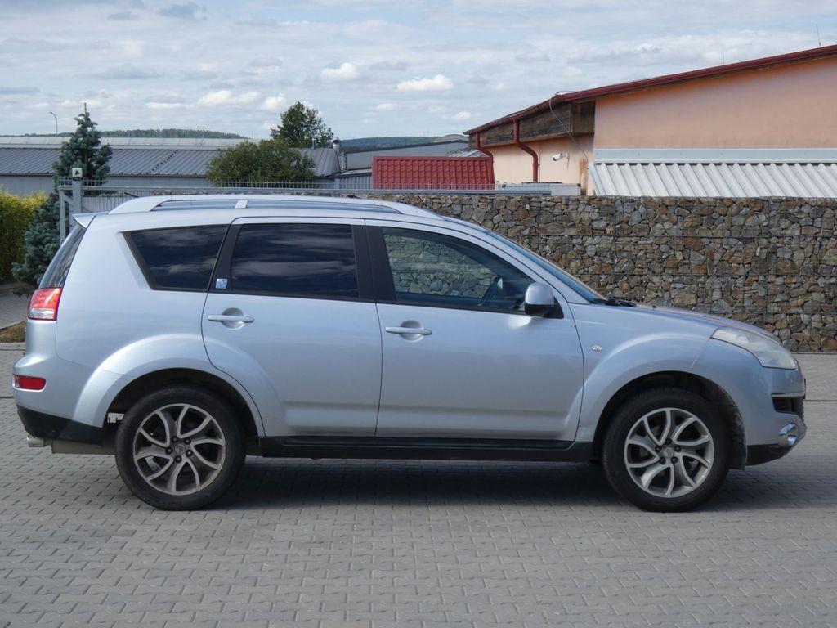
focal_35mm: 58
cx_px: 418
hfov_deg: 33.2
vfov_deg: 25.2
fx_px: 1402
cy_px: 314
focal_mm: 10.4
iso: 80
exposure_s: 1/320
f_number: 5.6
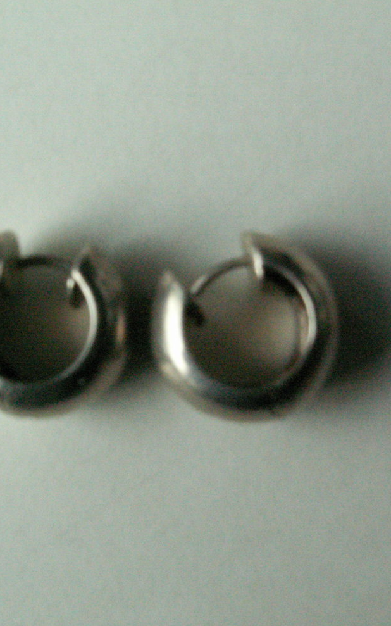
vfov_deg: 40.3
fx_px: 853
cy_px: 315
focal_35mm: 50
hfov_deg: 25.8
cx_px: 186
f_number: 7.1
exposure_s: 1/250
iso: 320
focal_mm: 5.86
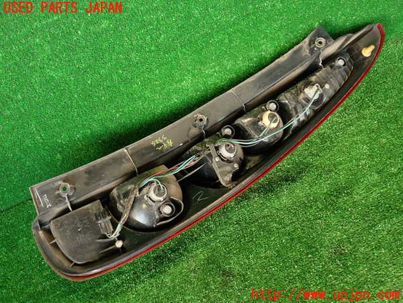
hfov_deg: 56.8
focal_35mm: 32
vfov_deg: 44.2
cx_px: 202
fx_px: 373
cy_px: 152
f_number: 2.4
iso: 200
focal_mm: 5.79
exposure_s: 1/40
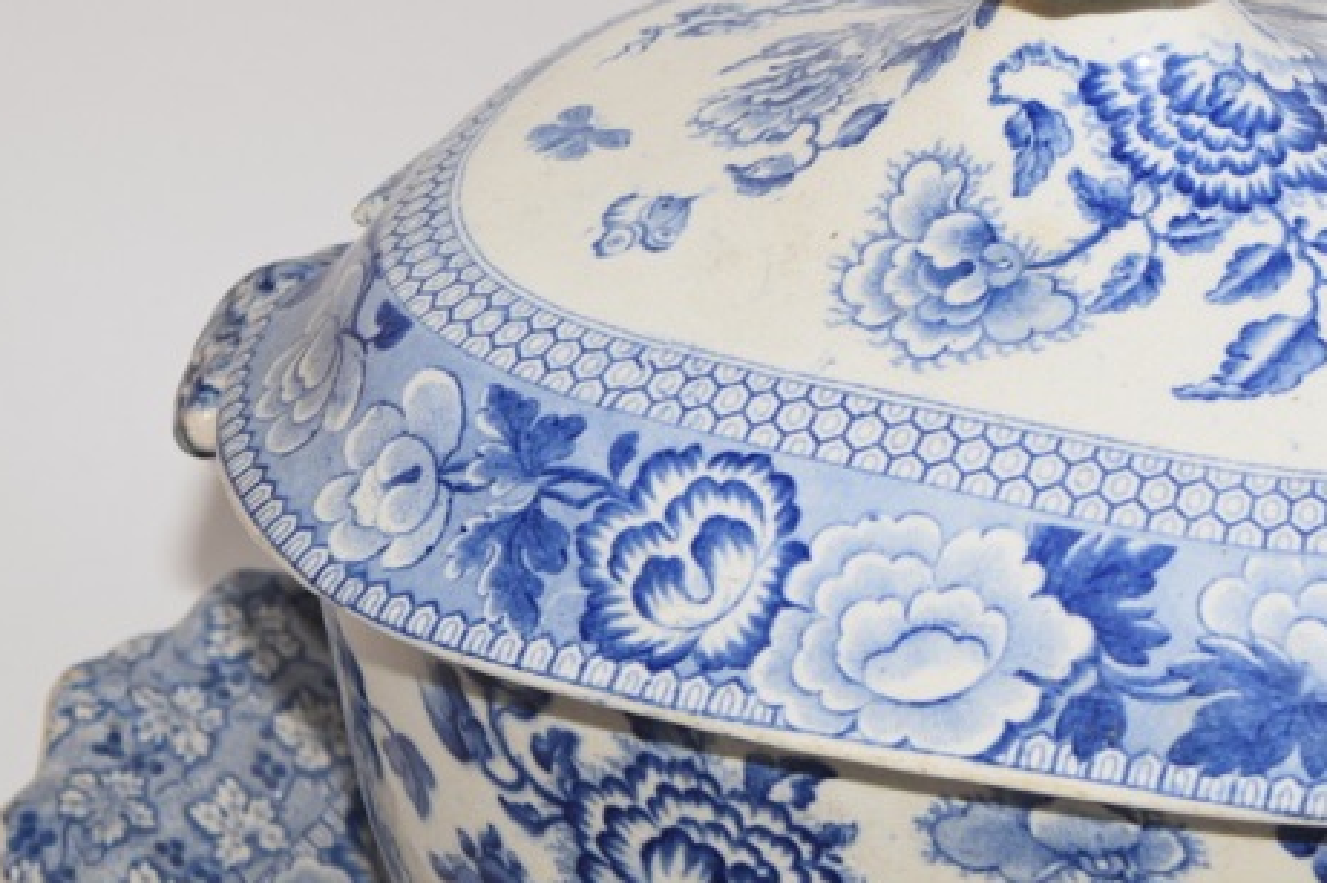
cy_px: 151
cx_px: 1126
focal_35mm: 179
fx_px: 6599
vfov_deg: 7.6
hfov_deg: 11.4
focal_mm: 55
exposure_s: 1/60
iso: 560
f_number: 5.6
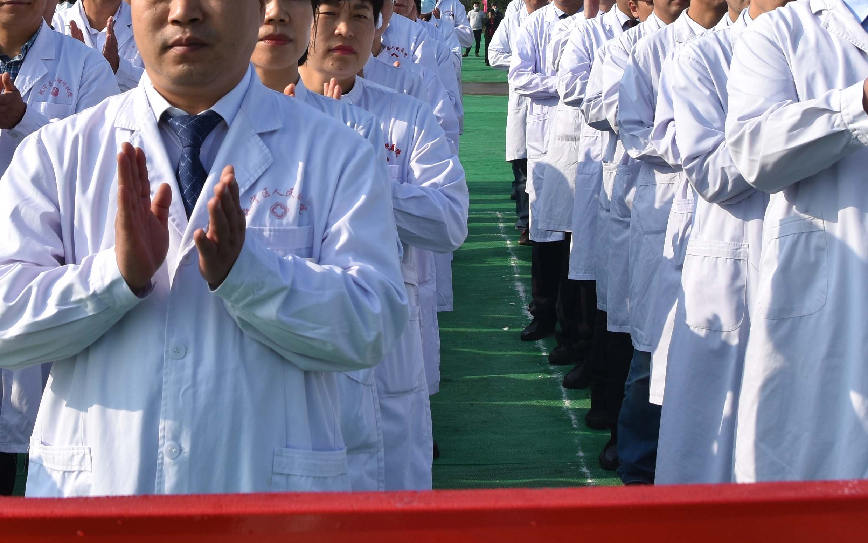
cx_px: 368
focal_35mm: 74
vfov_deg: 17.3
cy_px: 20
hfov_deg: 27.8
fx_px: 1750
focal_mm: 20
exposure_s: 1/500
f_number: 8
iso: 140
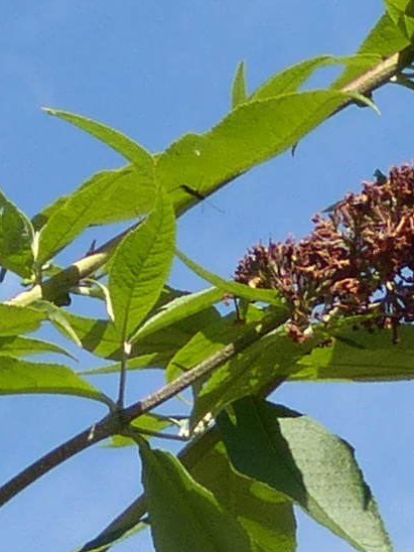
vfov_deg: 4.2
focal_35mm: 460
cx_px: -566
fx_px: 7335
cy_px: -824
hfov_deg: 3.2
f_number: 4
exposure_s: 1/640
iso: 100
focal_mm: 11.4
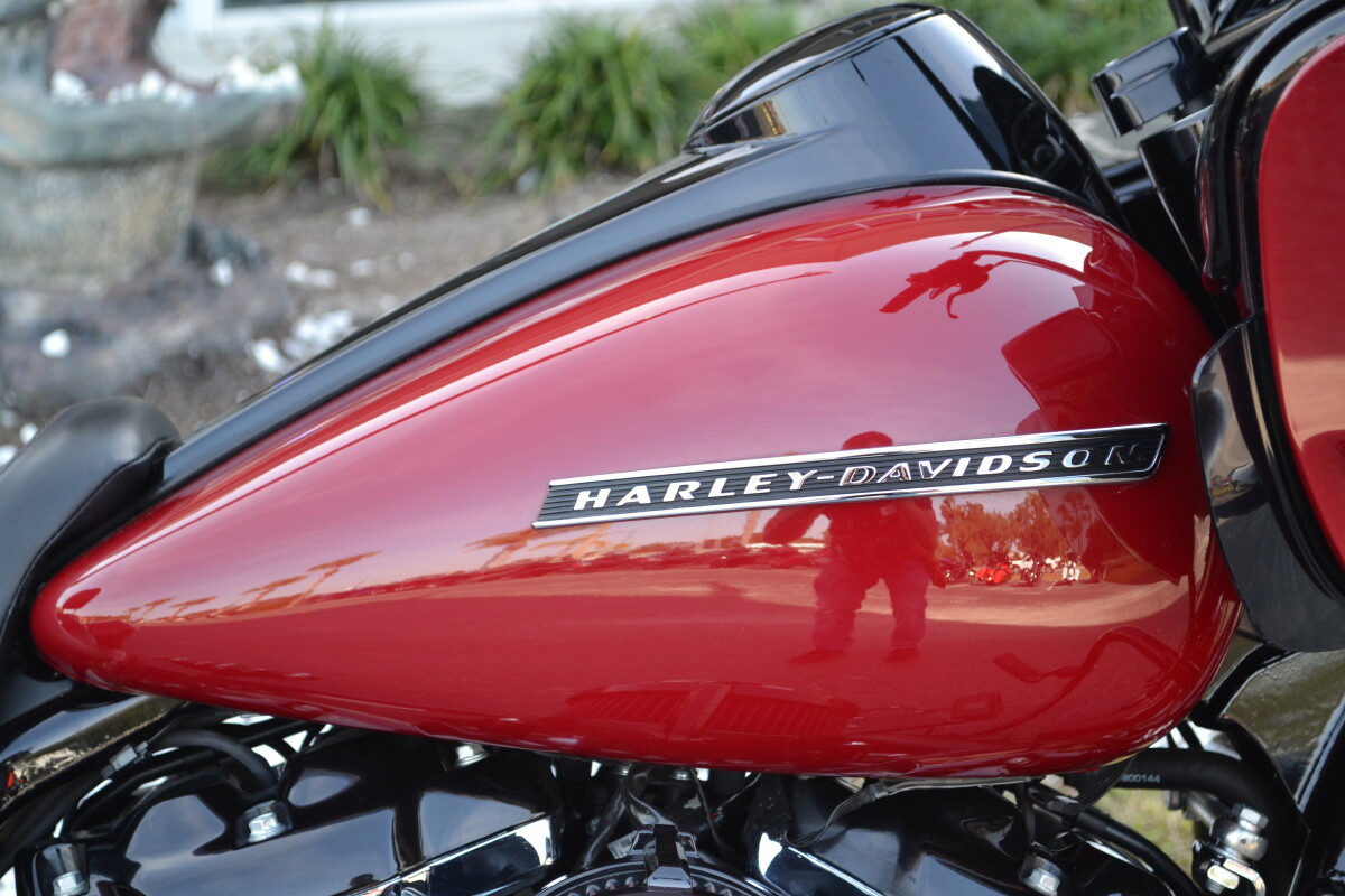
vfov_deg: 18.9
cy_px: 448
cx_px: 672
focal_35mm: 72
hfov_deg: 28.1
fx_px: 2690
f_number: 5.3
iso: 400
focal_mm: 48
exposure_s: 1/100
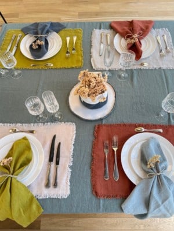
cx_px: 87
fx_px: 174
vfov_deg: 67.3
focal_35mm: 26
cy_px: 116
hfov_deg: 53.1
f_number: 1.6
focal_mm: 4.2
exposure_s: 1/100
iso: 125
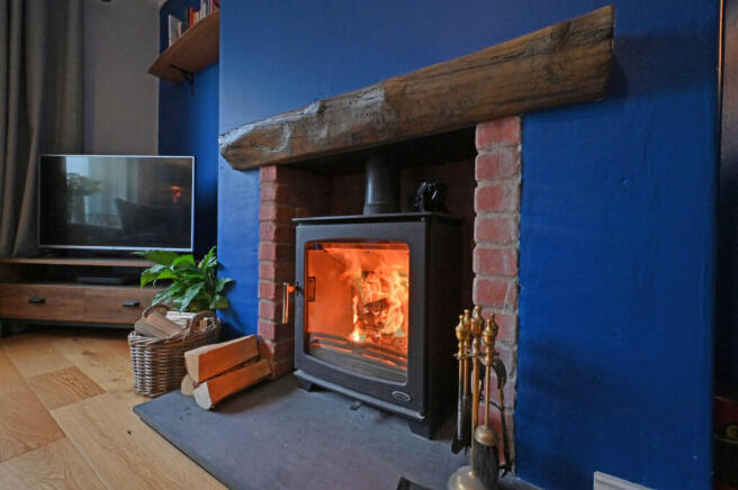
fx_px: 287
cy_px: 245
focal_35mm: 14
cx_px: 369
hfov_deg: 104.3
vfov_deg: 81.1
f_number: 18
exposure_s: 1/40
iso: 2500
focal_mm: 14
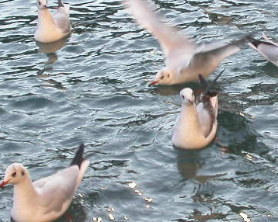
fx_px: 1217
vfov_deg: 10.4
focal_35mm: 148
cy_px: 72
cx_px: 235
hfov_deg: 13.0
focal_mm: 11.1
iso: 100
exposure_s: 1/88.4
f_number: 6
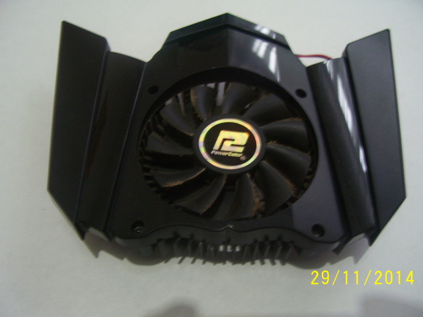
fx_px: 415
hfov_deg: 54.0
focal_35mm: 34
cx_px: 212
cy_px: 158
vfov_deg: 41.8
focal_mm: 5.6
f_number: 2.7
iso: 160
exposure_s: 1/8
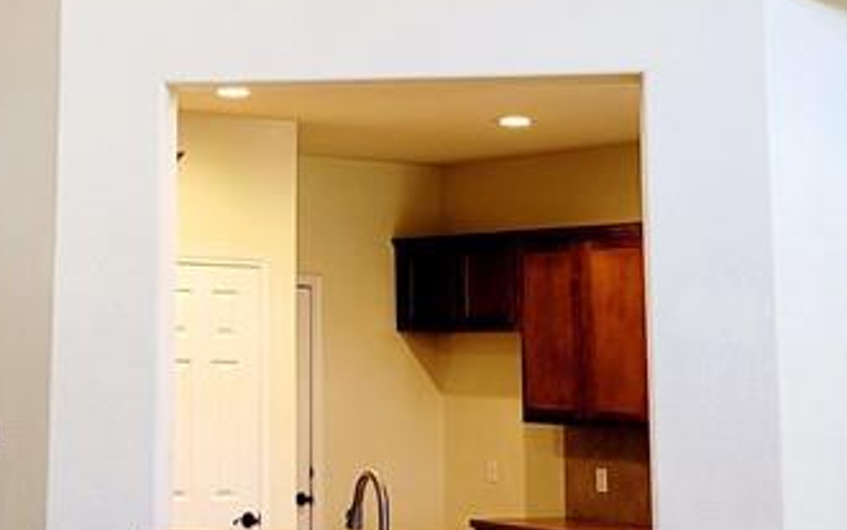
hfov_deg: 24.5
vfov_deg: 15.7
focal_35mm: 82
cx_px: 87
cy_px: 51
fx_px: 1893
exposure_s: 1/60.2
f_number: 1.8
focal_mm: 7
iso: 200
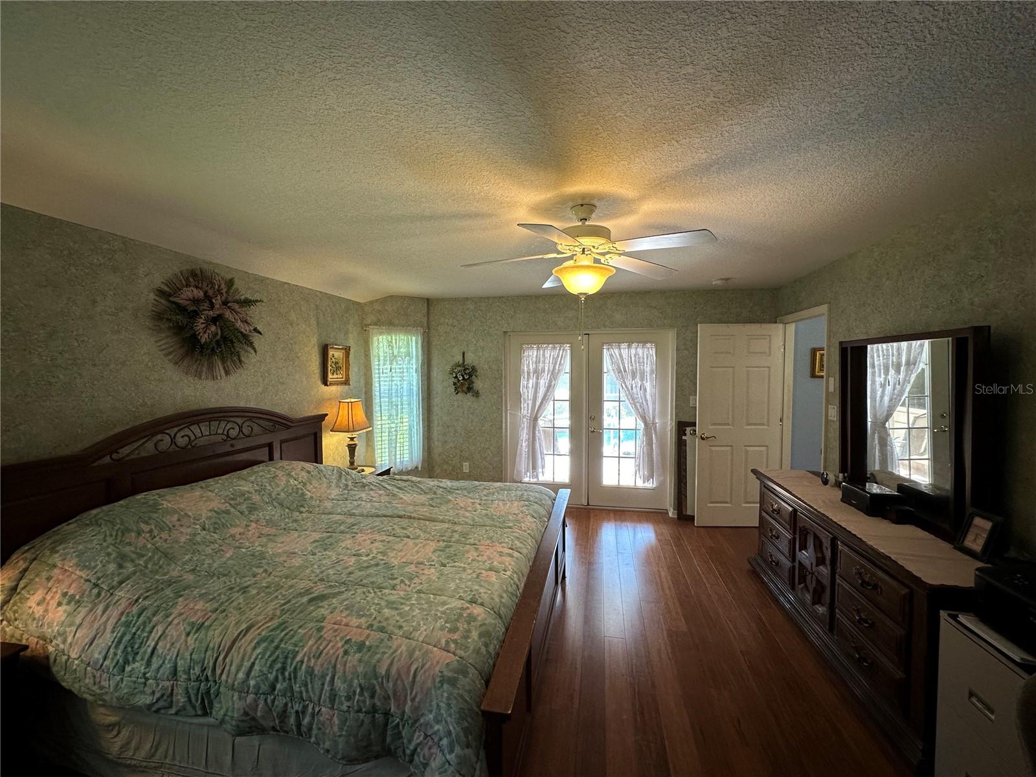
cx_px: 518
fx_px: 419
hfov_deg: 102.1
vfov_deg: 85.7
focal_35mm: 14
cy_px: 388
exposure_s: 1/120
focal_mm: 2.22
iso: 160
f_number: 2.2
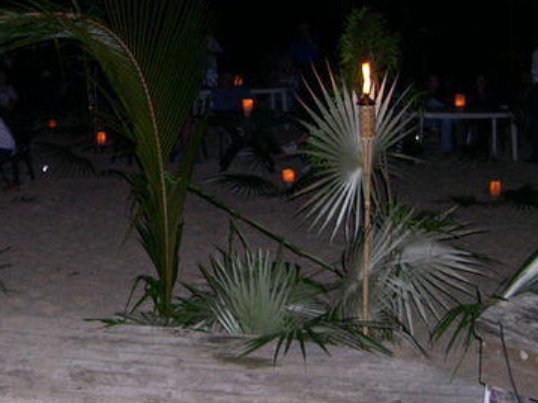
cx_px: 161
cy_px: 98
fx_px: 1056
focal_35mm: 68
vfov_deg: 21.4
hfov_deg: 28.3
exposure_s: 1/60
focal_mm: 8
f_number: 2.8
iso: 400
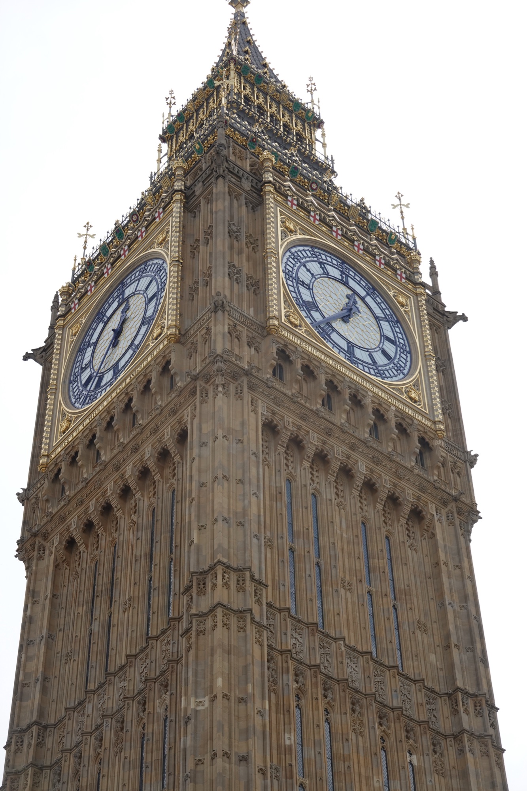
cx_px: 264
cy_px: 396
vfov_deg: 28.1
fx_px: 1581
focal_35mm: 72
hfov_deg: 18.9
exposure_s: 1/800
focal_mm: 26.37
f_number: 4
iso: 100
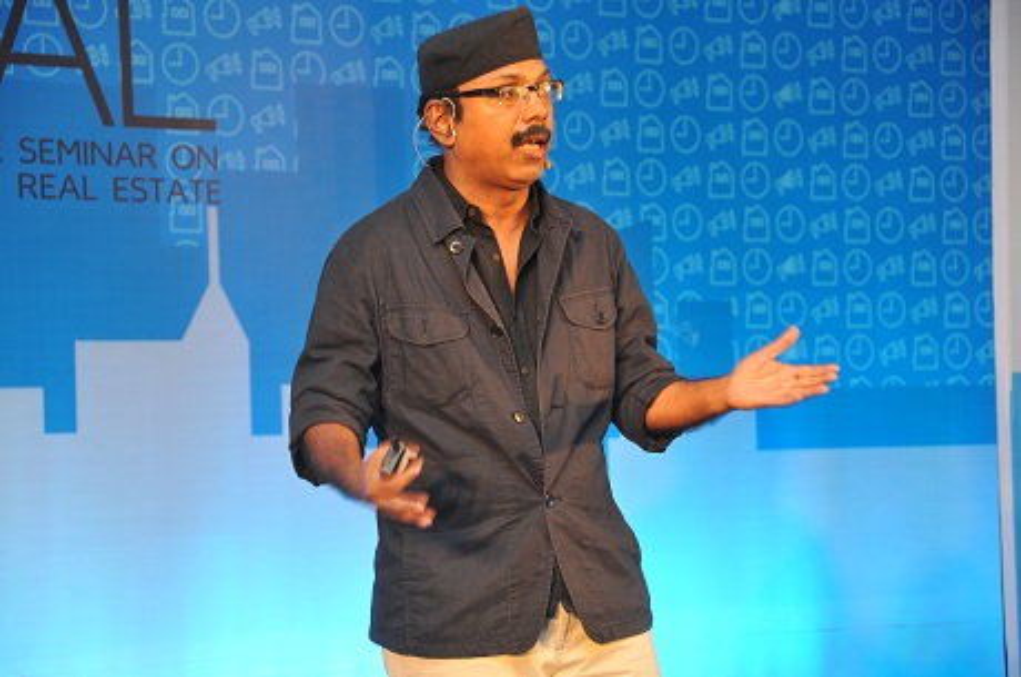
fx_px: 3185
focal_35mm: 112
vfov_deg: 12.1
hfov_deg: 18.2
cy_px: 338
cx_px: 510
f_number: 5
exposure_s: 1/80
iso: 500
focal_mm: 75
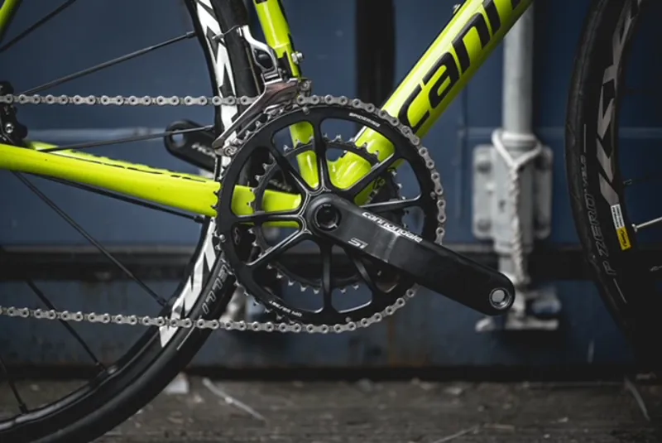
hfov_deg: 39.6
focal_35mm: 50
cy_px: 222
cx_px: 331
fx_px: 920
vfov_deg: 27.0
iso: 200
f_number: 1.8
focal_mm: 50
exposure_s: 1/1000
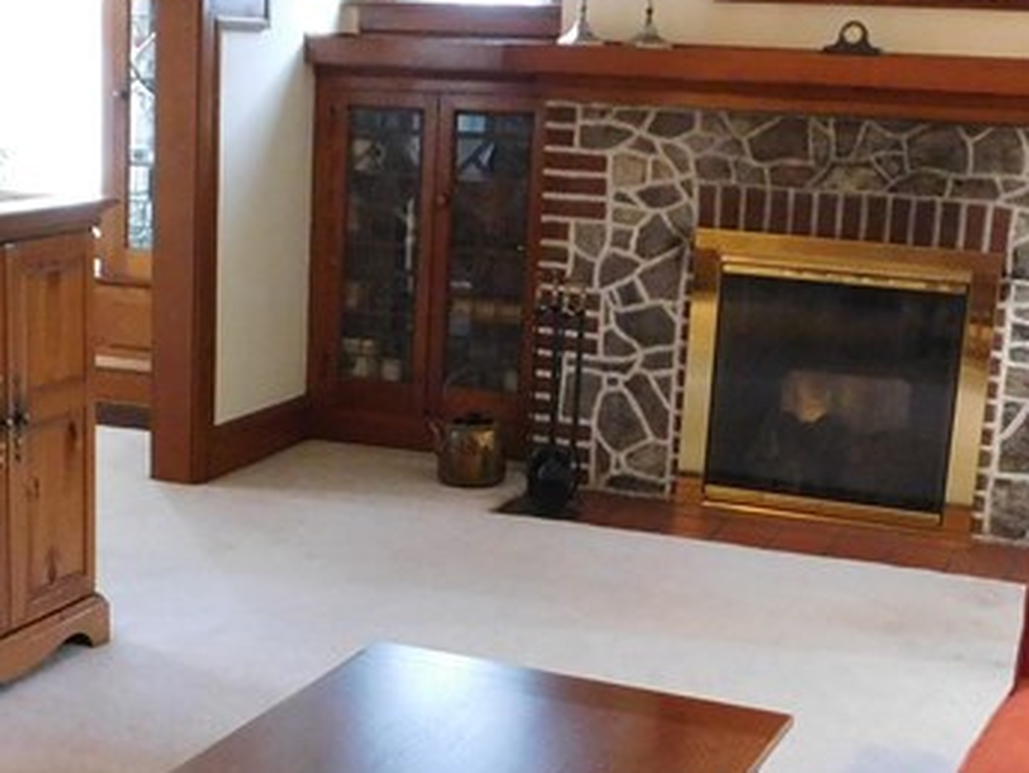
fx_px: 2023
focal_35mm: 68
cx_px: 327
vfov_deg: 21.5
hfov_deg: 28.3
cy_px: 574
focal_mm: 4
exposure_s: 1/10
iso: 400
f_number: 3
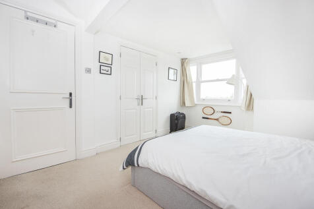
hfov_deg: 104.3
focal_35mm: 14
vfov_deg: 81.2
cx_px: 157
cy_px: 104
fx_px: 122
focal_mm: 14
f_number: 5.6
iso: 500
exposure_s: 1/30
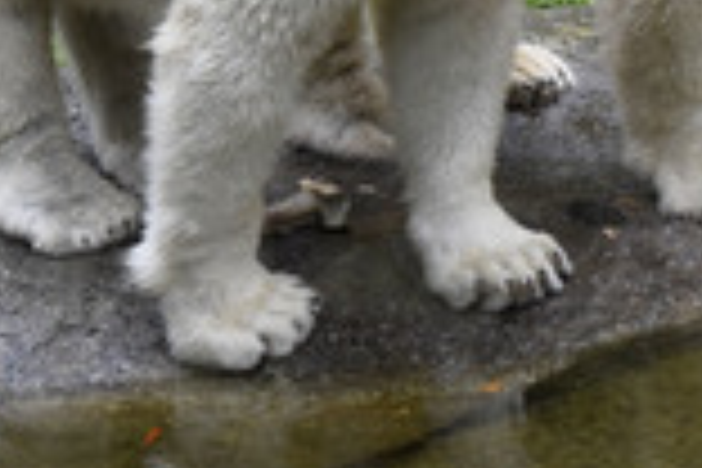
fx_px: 4407
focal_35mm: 226
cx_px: 497
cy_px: -194
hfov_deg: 9.1
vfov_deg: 6.0
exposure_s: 1/160
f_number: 6.3
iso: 2500
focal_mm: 78
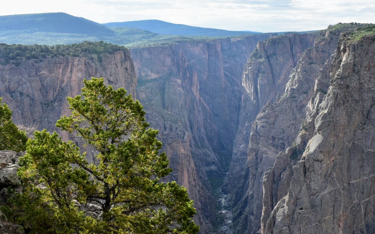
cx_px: 226
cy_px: 147
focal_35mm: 57
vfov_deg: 22.8
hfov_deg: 35.8
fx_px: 579
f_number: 10
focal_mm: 29
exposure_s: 1/250
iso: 400
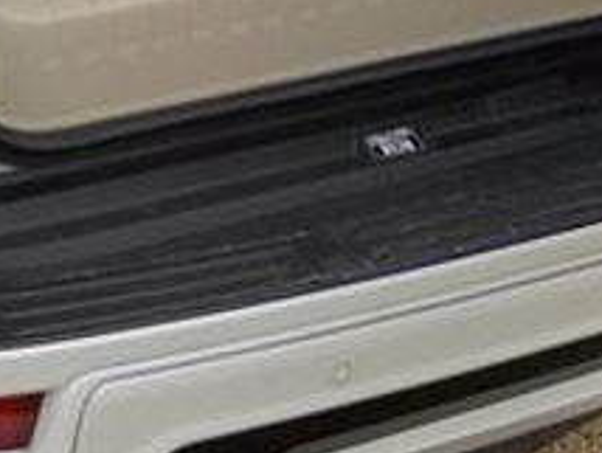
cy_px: -295
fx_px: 1950
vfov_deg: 12.4
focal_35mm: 112
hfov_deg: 17.4
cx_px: 512
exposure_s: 1/500
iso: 125
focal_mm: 4.1
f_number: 3.3
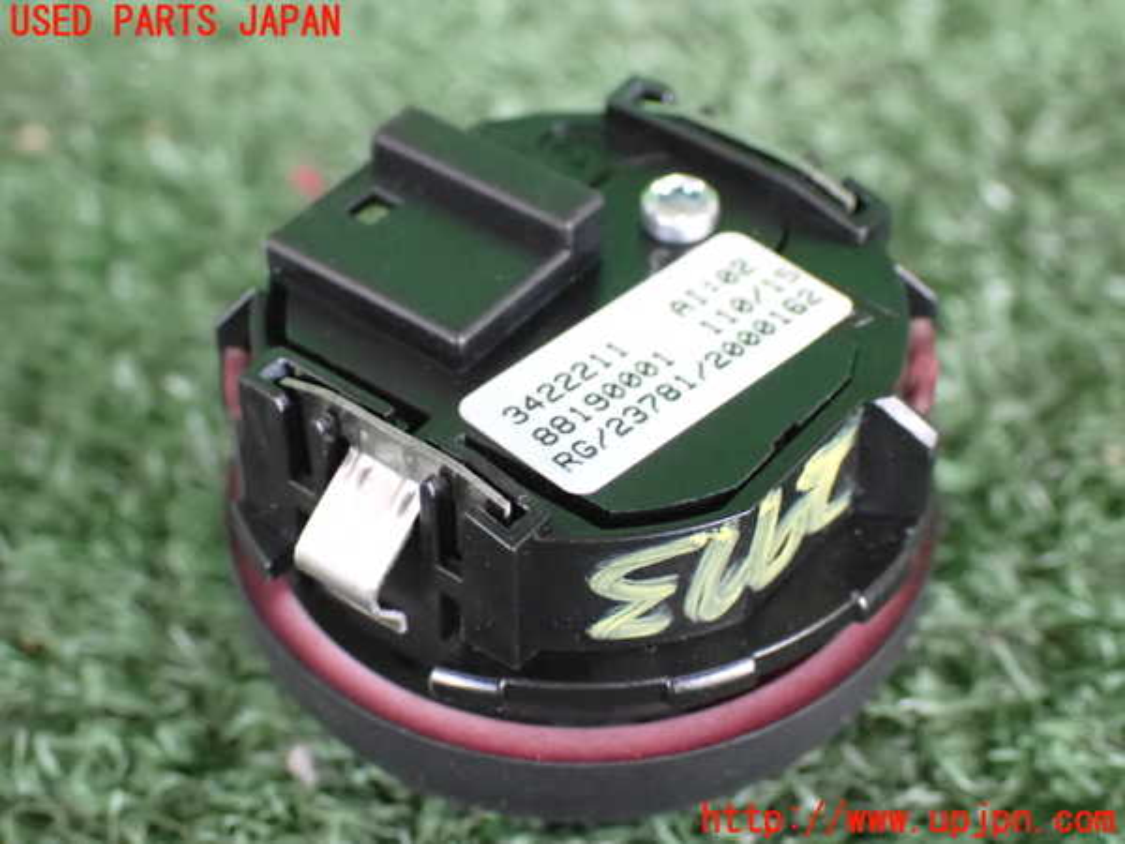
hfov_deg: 27.4
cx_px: 562
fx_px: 2307
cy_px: 422
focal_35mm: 71
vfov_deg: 20.7
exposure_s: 1/60
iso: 2000
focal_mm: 12.73
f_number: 3.9
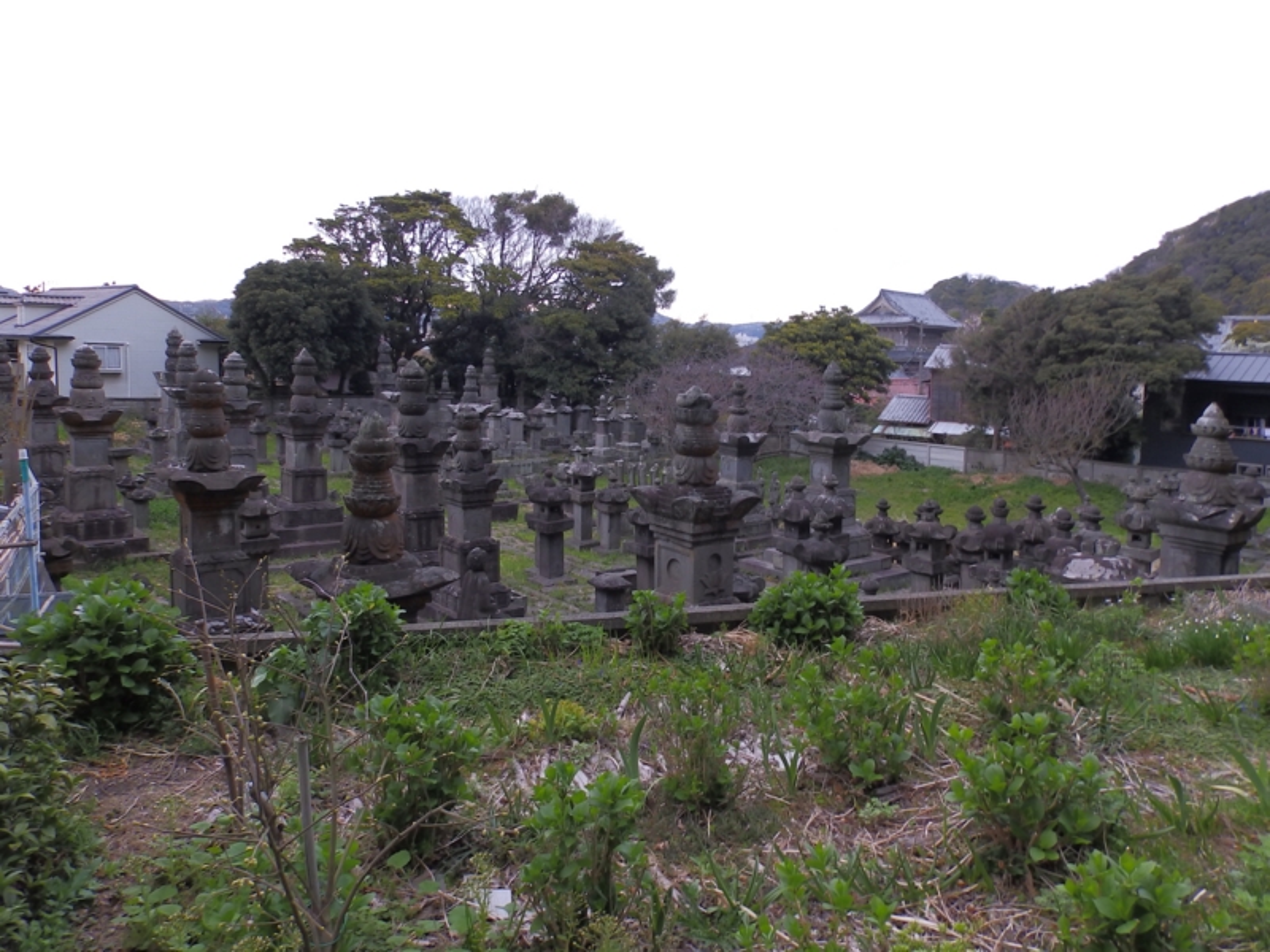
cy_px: 476
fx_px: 807
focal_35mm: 22
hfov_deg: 76.4
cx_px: 635
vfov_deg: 61.1
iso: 100
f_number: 3.4
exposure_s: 1/30
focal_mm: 4
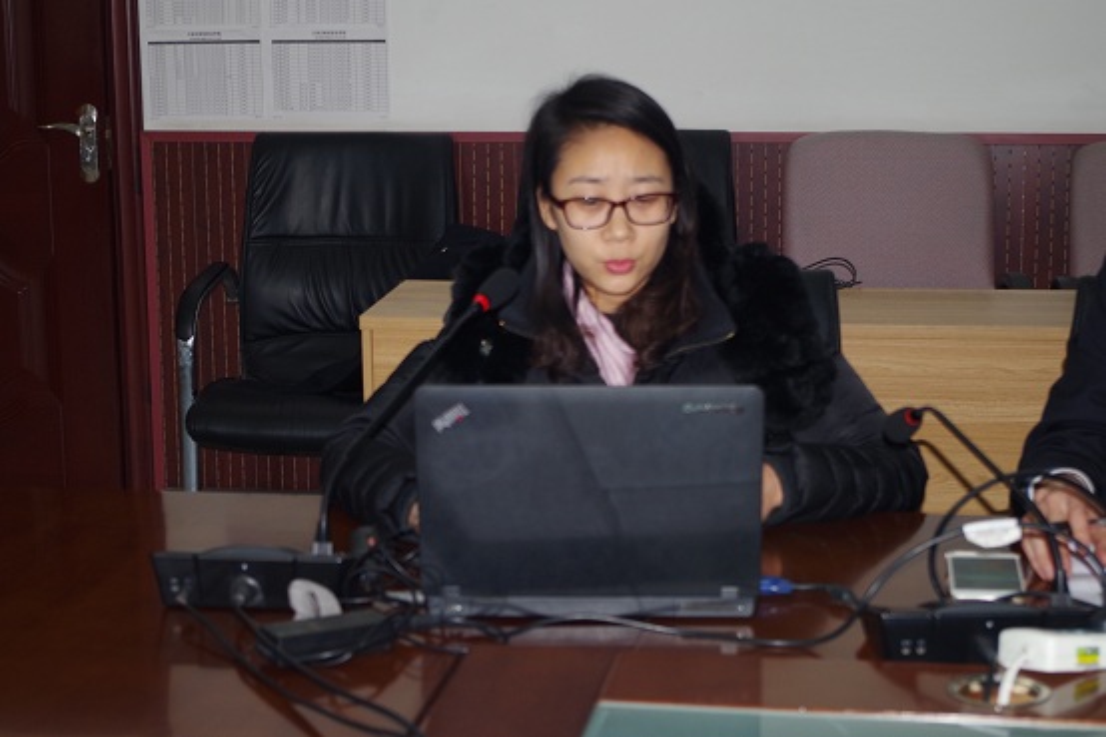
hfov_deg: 27.0
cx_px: 553
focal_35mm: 75
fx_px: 2303
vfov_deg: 18.2
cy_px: 368
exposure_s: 1/30
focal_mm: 50
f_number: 5.6
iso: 400
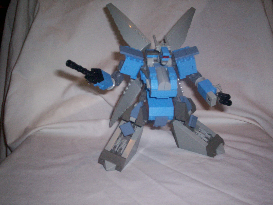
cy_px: 102
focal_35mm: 36
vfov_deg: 39.7
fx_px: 284
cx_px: 136
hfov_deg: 51.4
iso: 140
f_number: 4.5
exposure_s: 1/64
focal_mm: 5.9
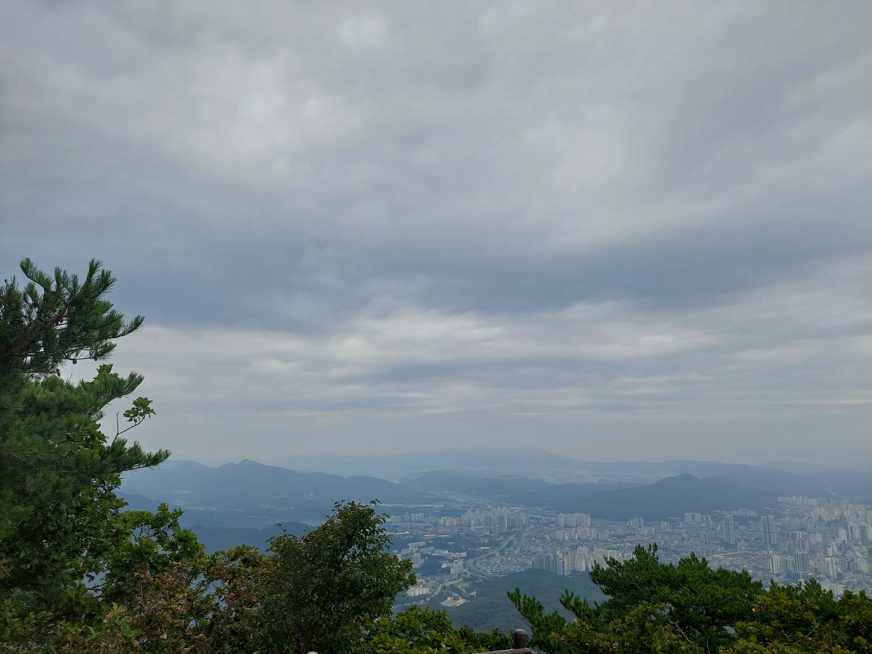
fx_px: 630
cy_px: 327
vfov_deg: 54.9
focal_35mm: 25
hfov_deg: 69.4
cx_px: 436
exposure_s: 1/1486
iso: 40
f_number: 1.8
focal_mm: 5.23
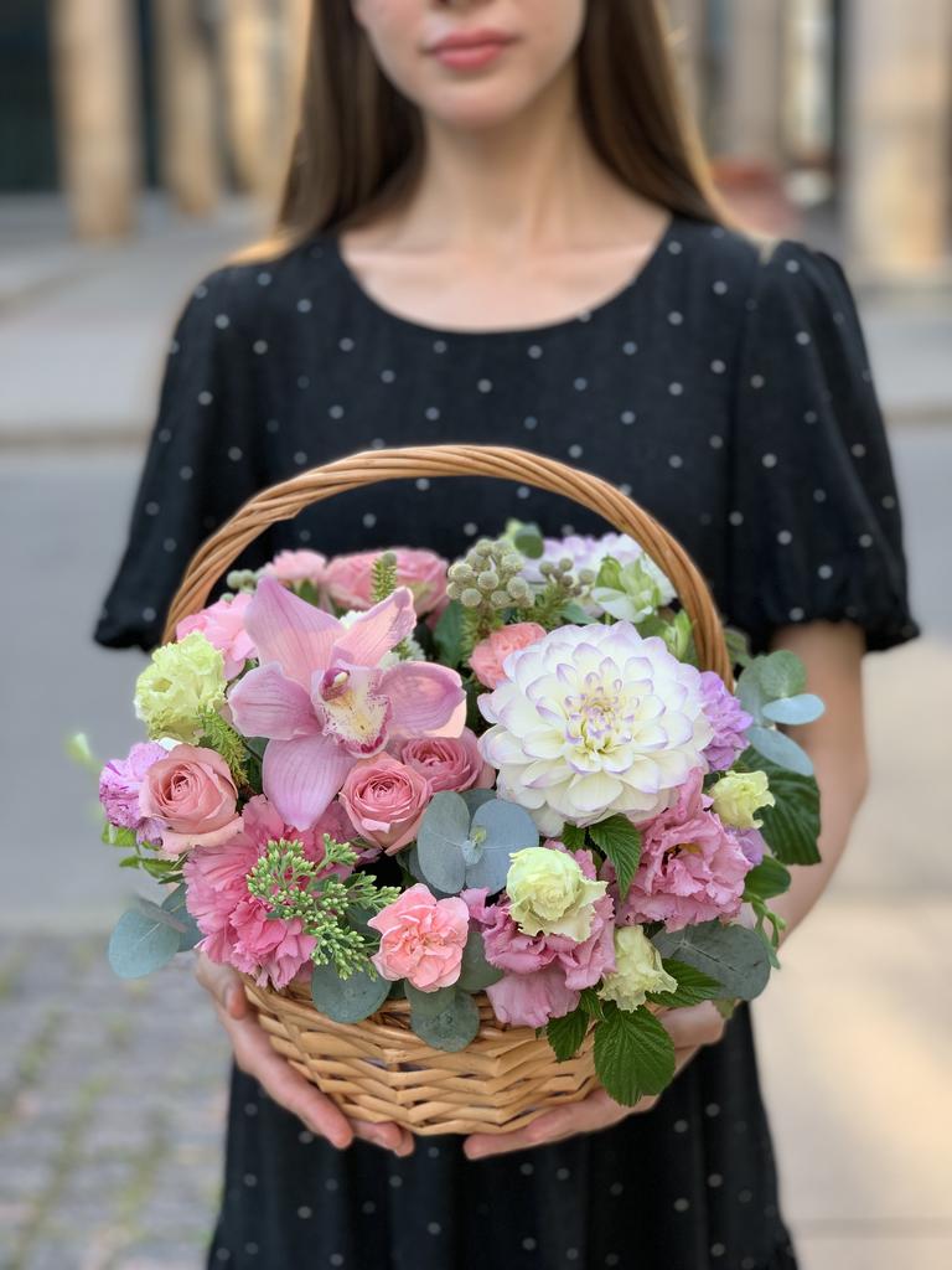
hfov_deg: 28.0
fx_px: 1907
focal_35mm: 52
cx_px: 476
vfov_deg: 36.8
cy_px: 635
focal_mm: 6
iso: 20
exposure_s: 1/122
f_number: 2.4
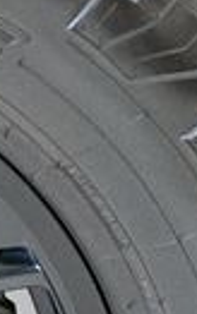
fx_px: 3587
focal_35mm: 418
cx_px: -344
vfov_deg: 5.0
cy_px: 424
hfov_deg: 3.1
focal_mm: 56
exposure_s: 1/60
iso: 5000
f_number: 4.8
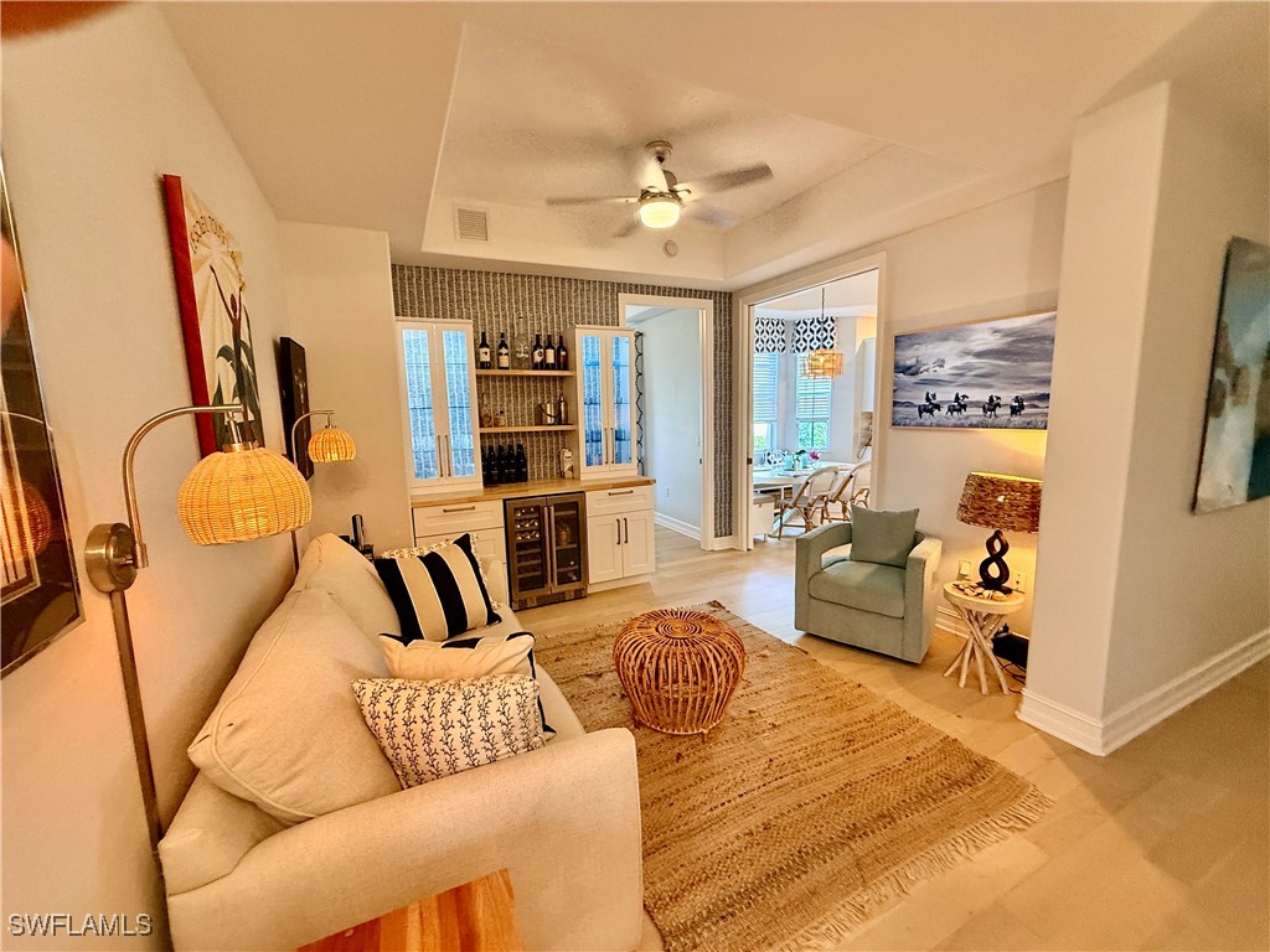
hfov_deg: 102.1
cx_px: 635
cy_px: 476
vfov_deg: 85.7
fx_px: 514
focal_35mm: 14
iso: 400
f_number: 2.2
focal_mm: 2.22
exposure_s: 1/60
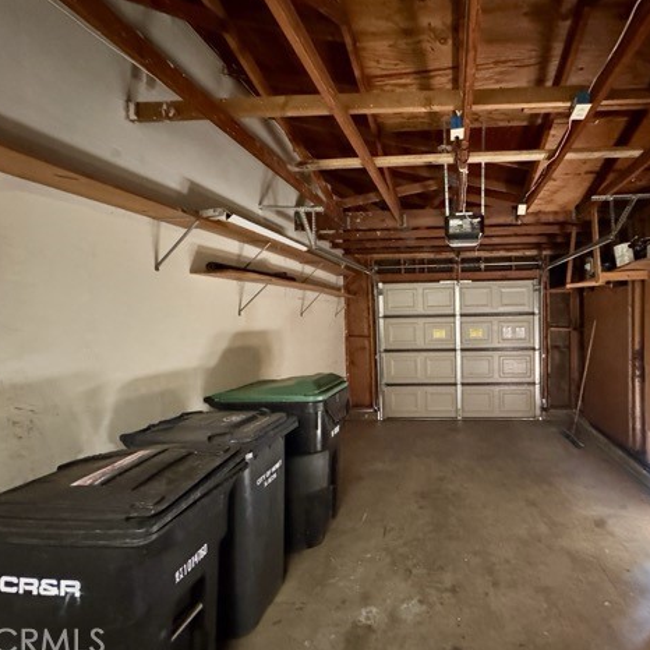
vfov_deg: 84.0
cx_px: 428
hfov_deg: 81.4
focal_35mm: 17
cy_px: 326
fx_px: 361
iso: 1250
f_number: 2.2
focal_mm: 2.22
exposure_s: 1/30
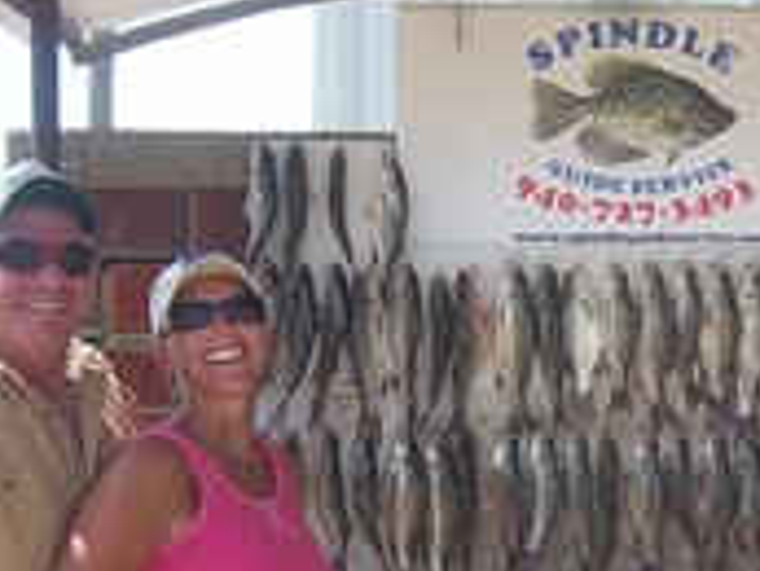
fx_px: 1780
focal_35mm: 81
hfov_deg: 23.4
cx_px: 698
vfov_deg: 18.1
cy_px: 430
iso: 64
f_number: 3.8
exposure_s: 1/250
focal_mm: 6.2
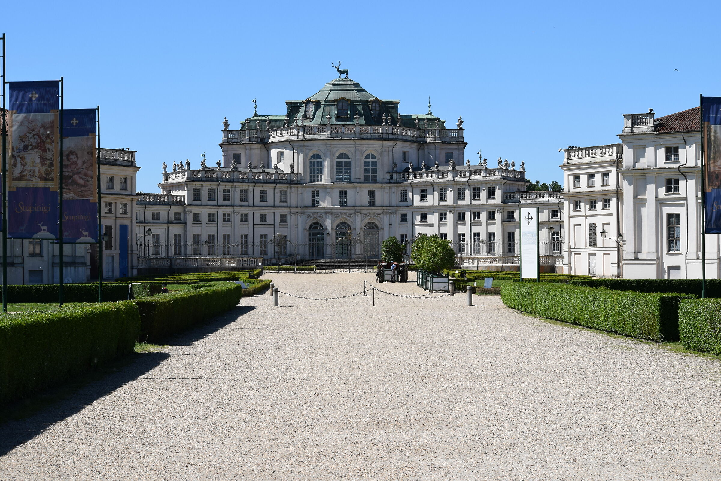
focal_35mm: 82
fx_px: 1652
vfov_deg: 16.6
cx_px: 360
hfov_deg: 24.6
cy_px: 240
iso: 200
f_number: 10
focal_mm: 55
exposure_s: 1/400
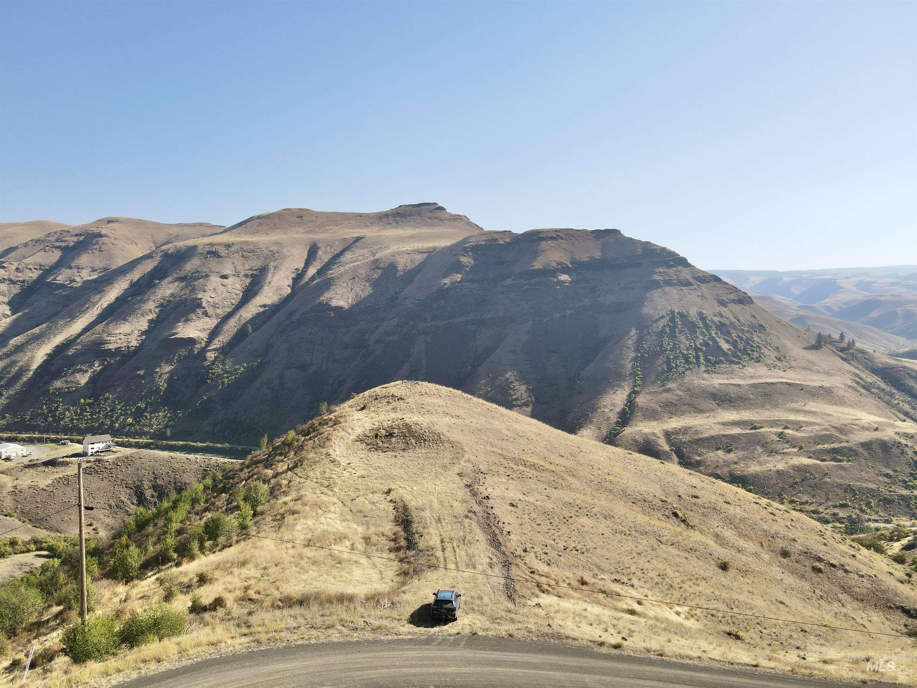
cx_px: 458
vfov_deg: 56.8
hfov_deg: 71.6
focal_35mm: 24
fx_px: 636
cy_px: 344
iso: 100
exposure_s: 1/725
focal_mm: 4.5
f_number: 2.8
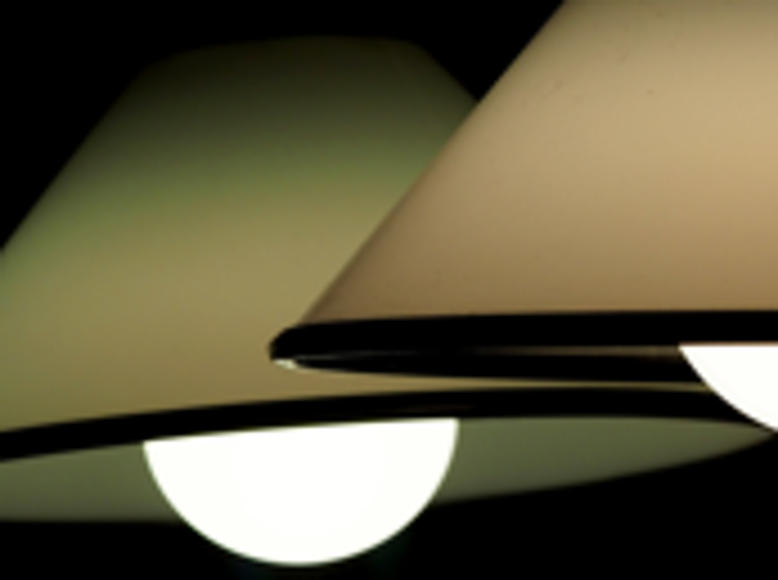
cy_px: 236
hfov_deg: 6.8
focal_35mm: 292
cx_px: 890
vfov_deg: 5.1
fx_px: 6549
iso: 200
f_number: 4.5
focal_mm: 60
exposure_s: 1/320
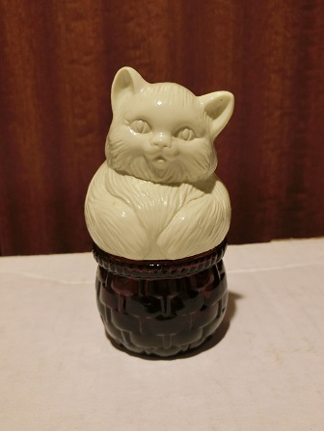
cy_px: 216
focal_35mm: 34
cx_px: 162
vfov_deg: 54.0
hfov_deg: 41.8
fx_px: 424
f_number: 3.9
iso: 400
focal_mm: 6
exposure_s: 1/60
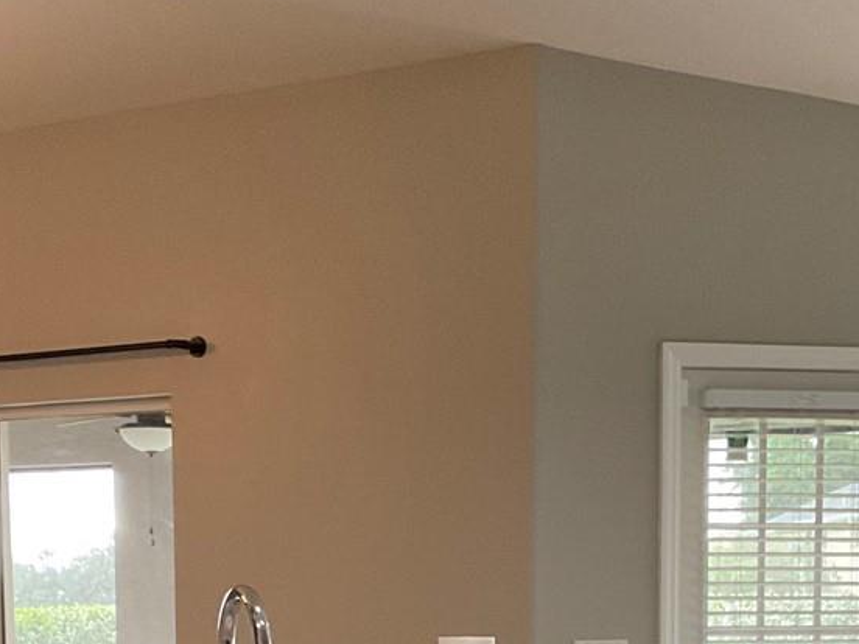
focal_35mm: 84
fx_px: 2084
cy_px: 820
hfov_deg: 23.3
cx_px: 464
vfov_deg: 16.7
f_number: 1.8
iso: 160
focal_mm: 3
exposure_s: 1/60
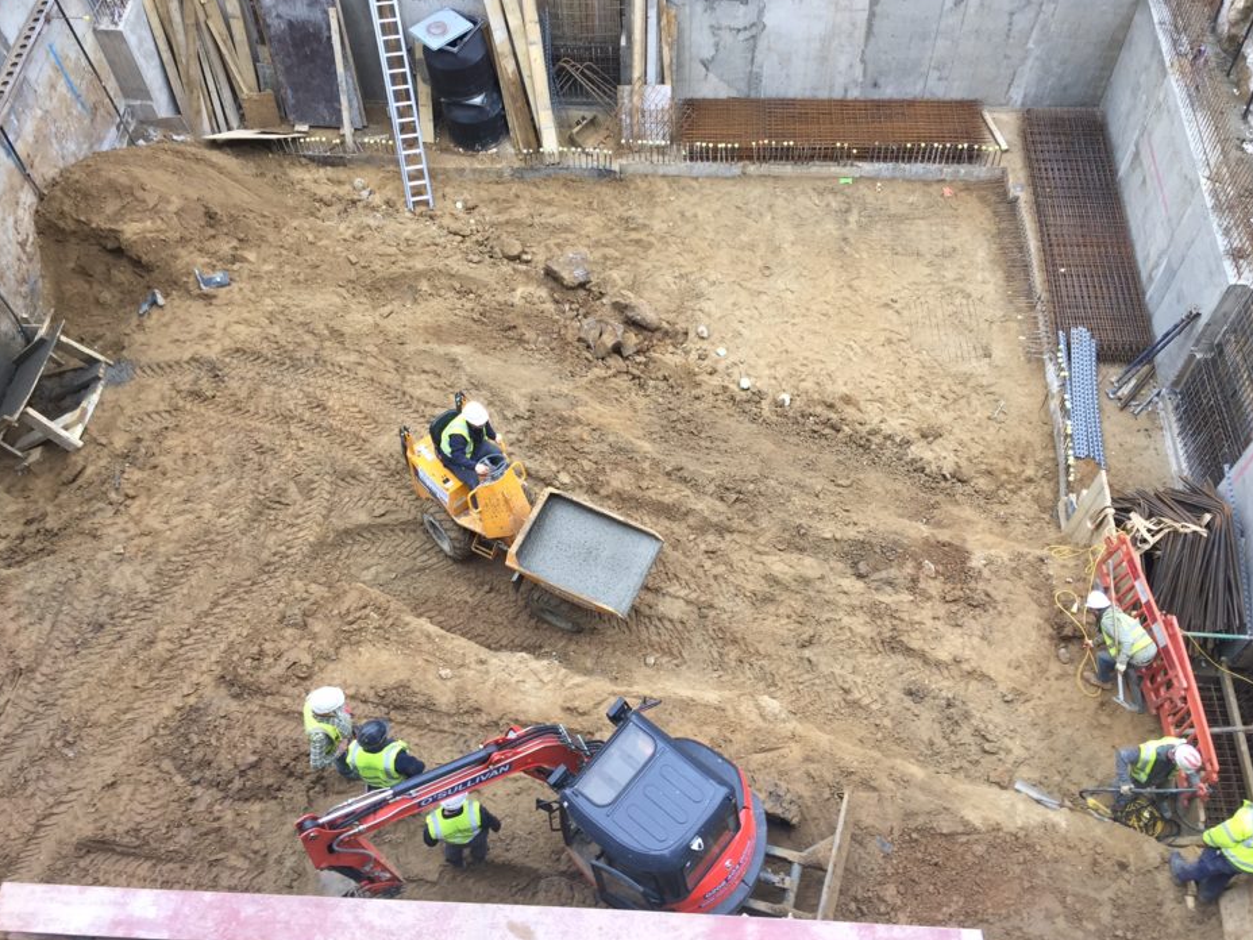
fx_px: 1158
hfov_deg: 56.8
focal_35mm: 32
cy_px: 432
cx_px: 660
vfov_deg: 44.1
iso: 32
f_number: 2.2
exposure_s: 1/50
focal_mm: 4.15
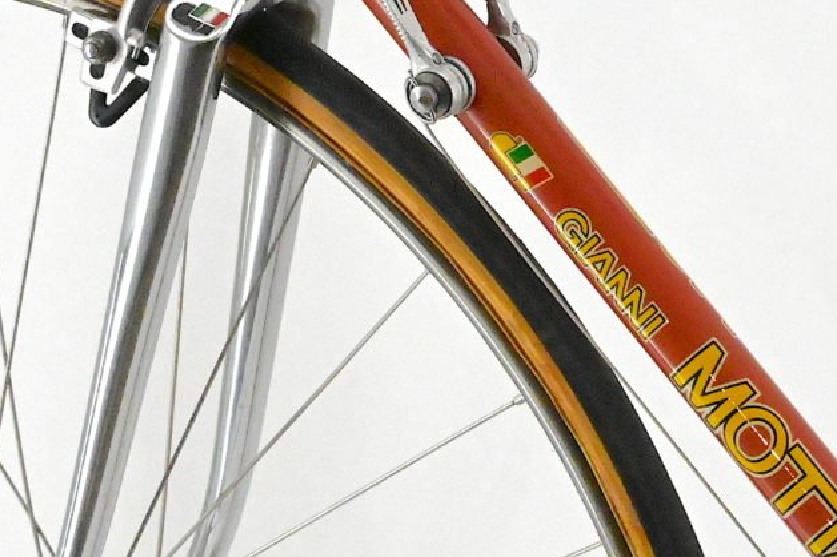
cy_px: -118
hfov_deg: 9.4
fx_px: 4973
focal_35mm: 214
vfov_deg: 6.4
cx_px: 1229
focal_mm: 70
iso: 22800
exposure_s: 1/640
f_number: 20
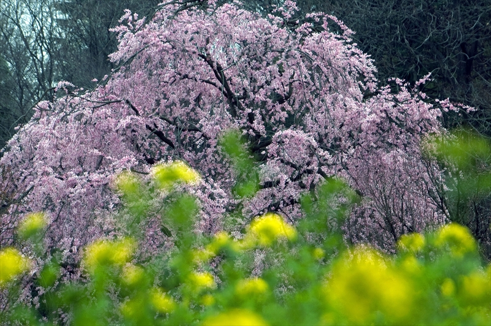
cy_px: 163
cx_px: 246
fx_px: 2249
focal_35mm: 165
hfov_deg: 12.5
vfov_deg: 8.3
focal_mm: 110
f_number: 5.6
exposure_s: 1/1000
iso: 400
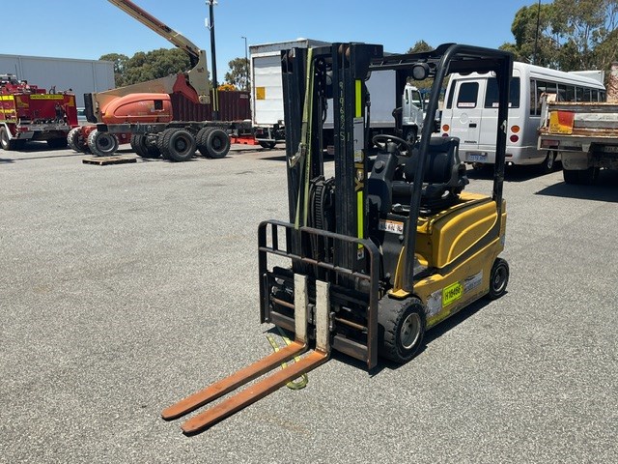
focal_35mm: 29
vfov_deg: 48.2
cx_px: 309
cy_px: 232
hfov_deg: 61.7
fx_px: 518
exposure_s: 1/1786
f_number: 1.8
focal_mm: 3
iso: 16
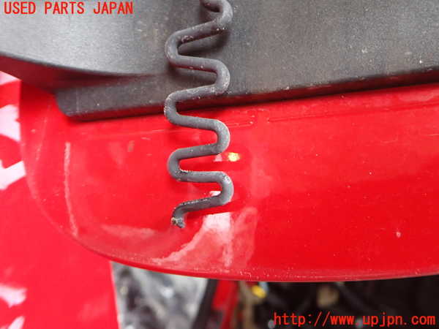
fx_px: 380
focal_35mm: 30
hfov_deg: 60.0
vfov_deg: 46.8
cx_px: 220
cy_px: 164
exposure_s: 1/30
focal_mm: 5.4
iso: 250
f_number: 2.3
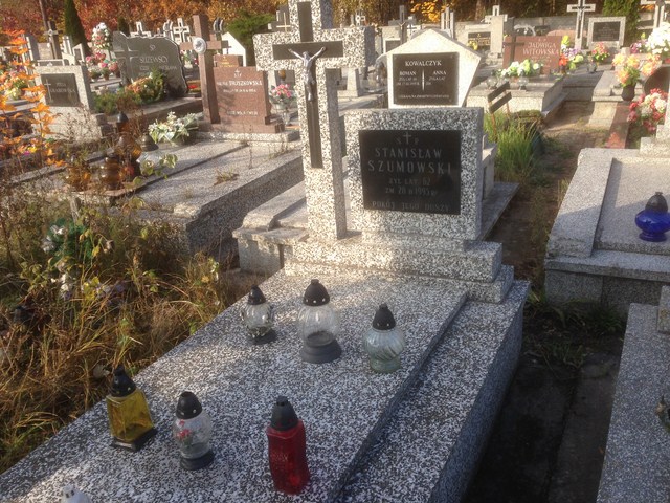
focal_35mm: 33
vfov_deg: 42.9
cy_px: 252
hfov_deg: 55.4
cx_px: 335
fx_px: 639
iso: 50
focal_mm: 4.12
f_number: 2.4
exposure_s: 1/531
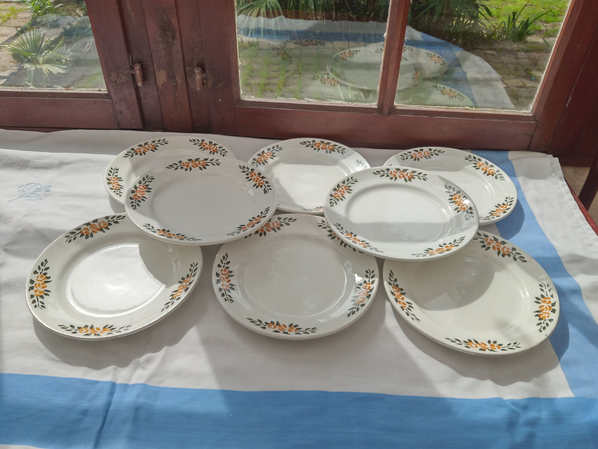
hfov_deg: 63.4
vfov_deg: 49.7
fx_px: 484
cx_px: 299
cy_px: 224
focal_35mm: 28
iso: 114
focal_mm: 3.57
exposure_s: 1/4975
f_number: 1.8
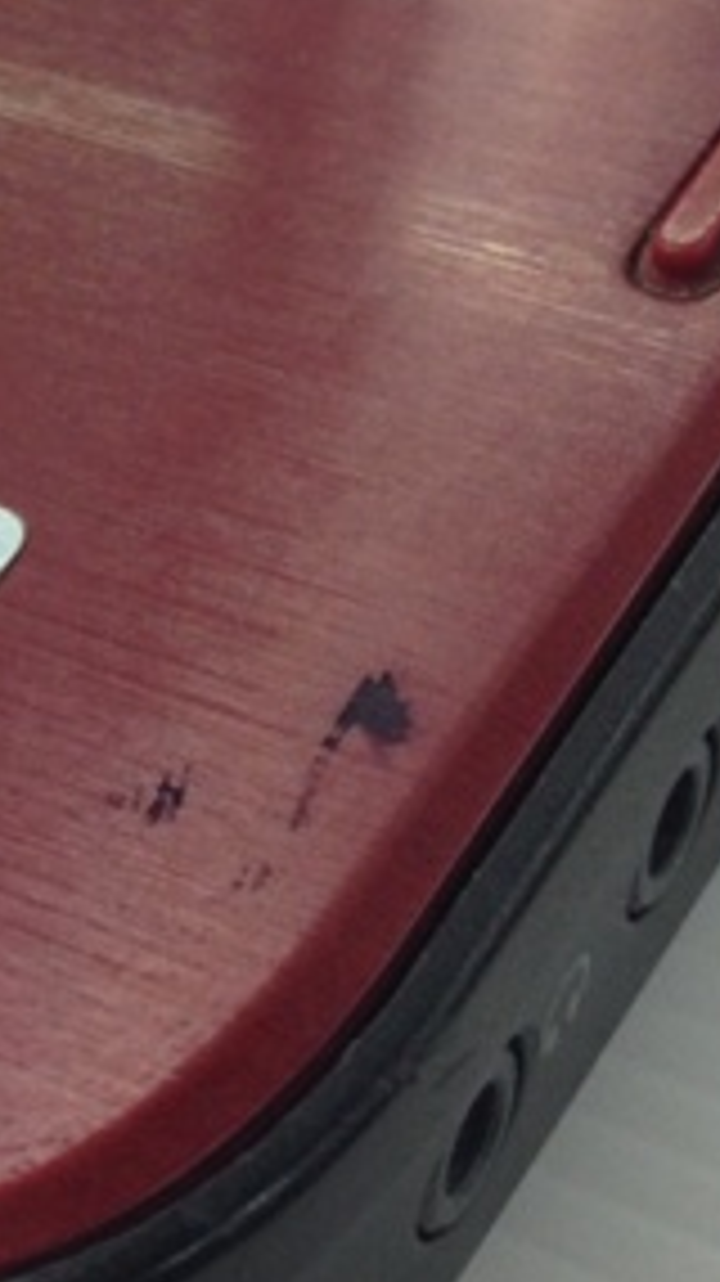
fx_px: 3433
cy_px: 697
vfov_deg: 21.2
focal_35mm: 101
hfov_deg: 11.6
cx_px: -292
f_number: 2.4
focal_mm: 4.12
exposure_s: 1/20
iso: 80
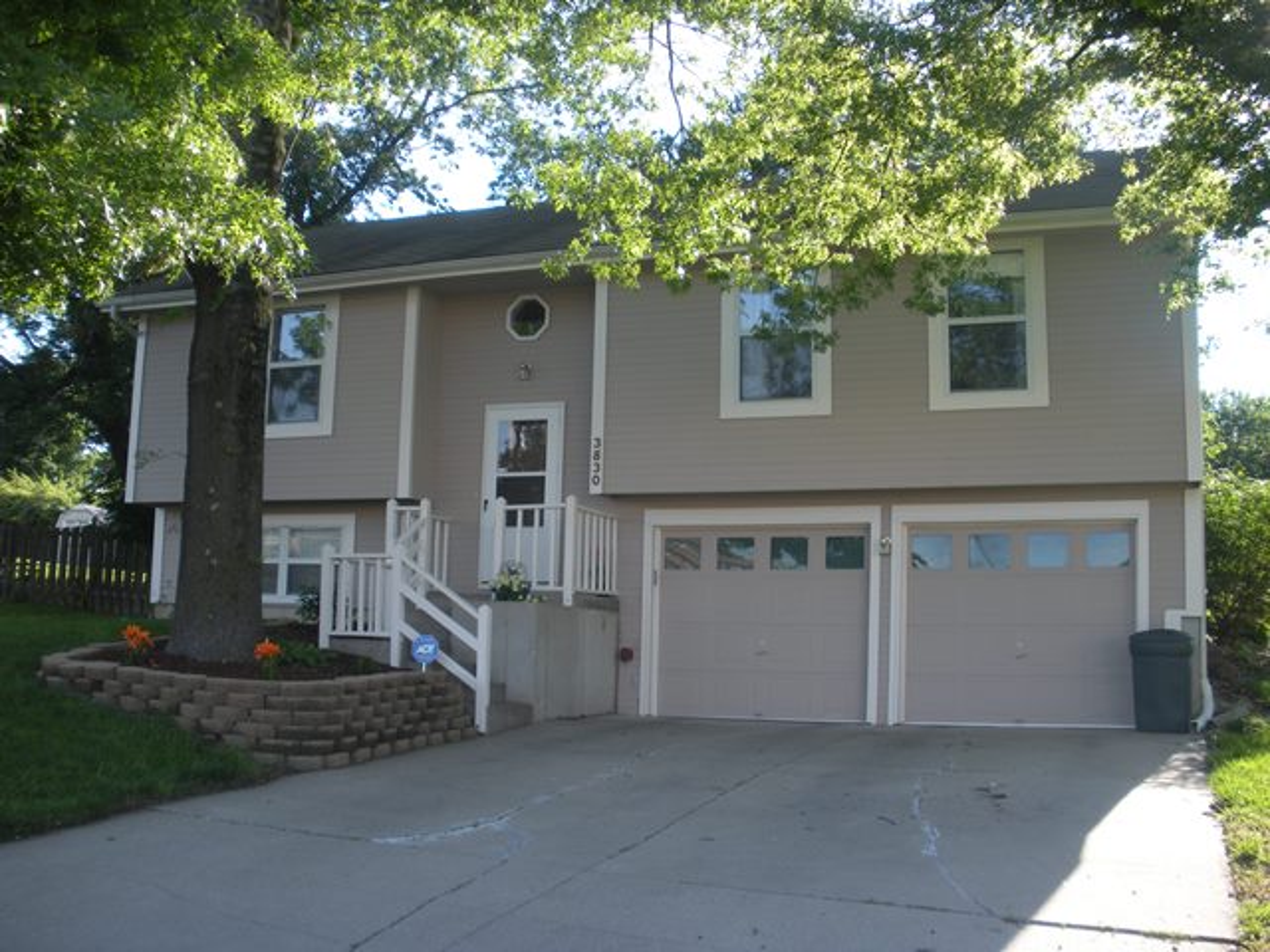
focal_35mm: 36
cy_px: 476
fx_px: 1321
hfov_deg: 51.4
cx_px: 635
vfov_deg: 39.7
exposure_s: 1/120
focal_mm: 6.3
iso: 64
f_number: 3.5
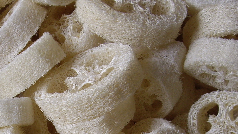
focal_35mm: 124
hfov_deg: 17.2
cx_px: 56
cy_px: 202
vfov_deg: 9.5
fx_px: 783
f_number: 2.8
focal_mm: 7.9
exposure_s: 1/125
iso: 100
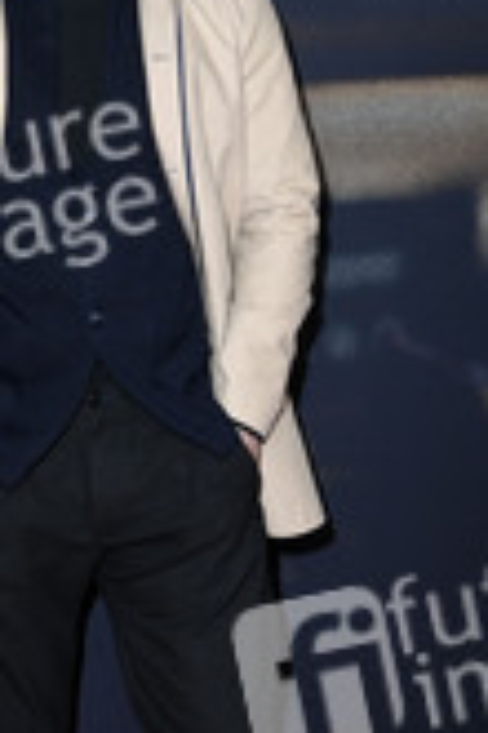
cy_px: 431
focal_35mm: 85
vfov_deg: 23.9
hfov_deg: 15.9
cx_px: 58
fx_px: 1728
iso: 1000
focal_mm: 35
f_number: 5.6
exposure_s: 1/250
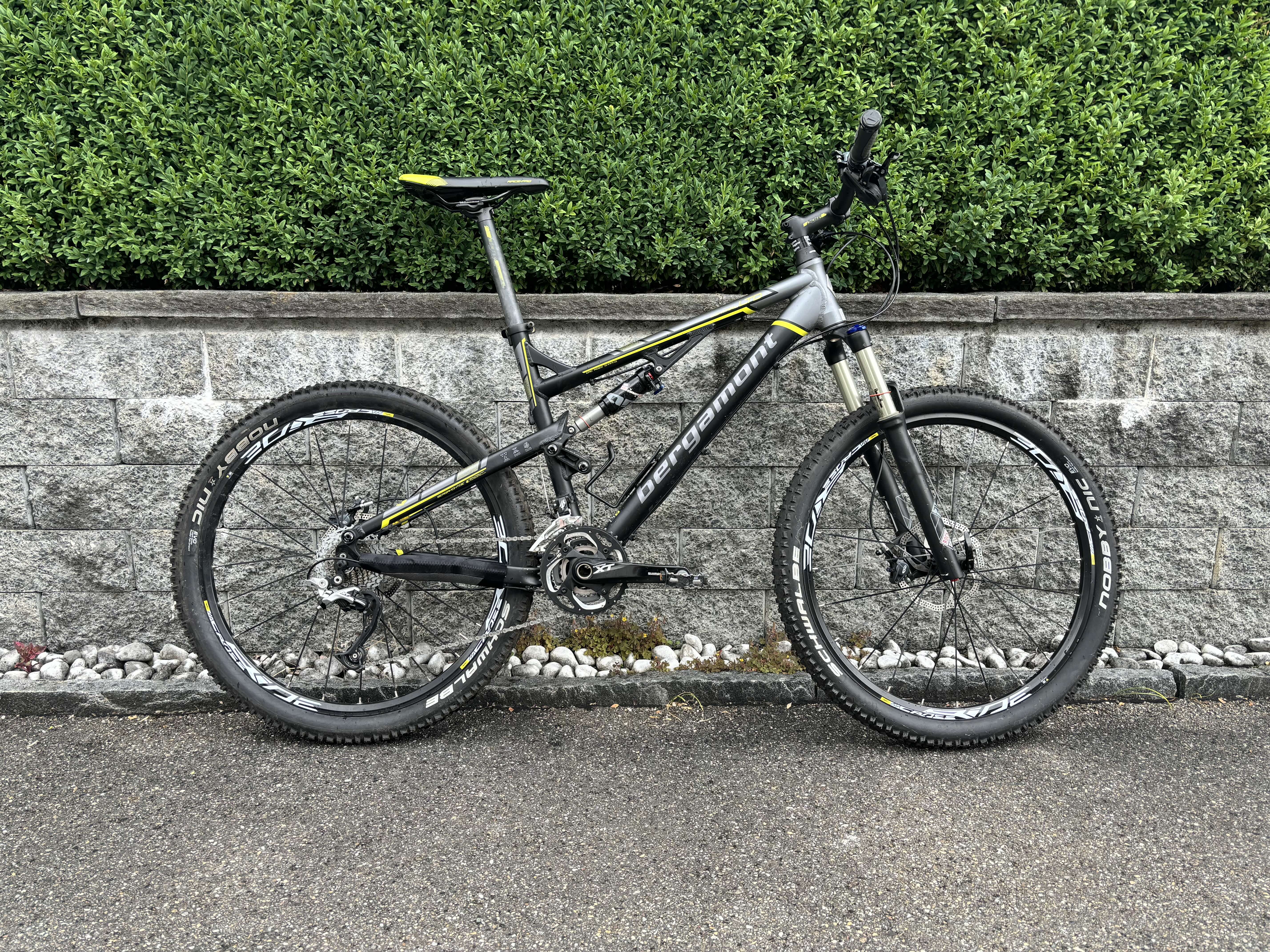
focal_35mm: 26
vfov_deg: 53.1
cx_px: 635
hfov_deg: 67.3
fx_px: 954
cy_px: 476
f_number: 1.6
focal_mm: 5.96
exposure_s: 1/121
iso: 50
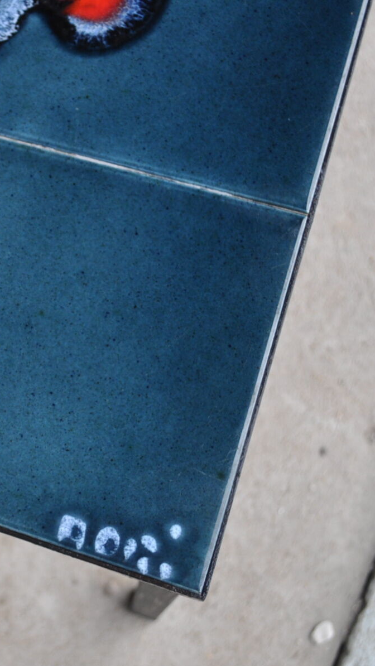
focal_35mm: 62
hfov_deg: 18.4
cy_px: 299
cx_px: -70
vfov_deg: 33.8
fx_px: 1096
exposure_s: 1/60
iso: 400
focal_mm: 22
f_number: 4
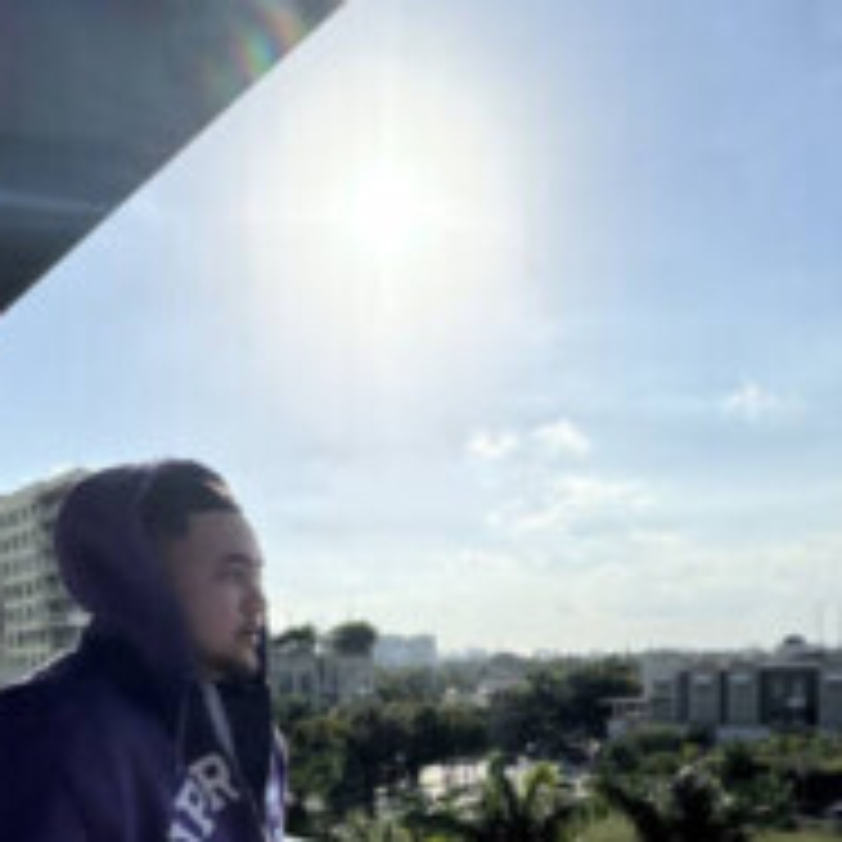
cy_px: 729
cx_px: 389
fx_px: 908
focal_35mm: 33
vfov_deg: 45.8
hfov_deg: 49.7
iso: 40
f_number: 2.2
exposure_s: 1/6135
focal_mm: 2.22
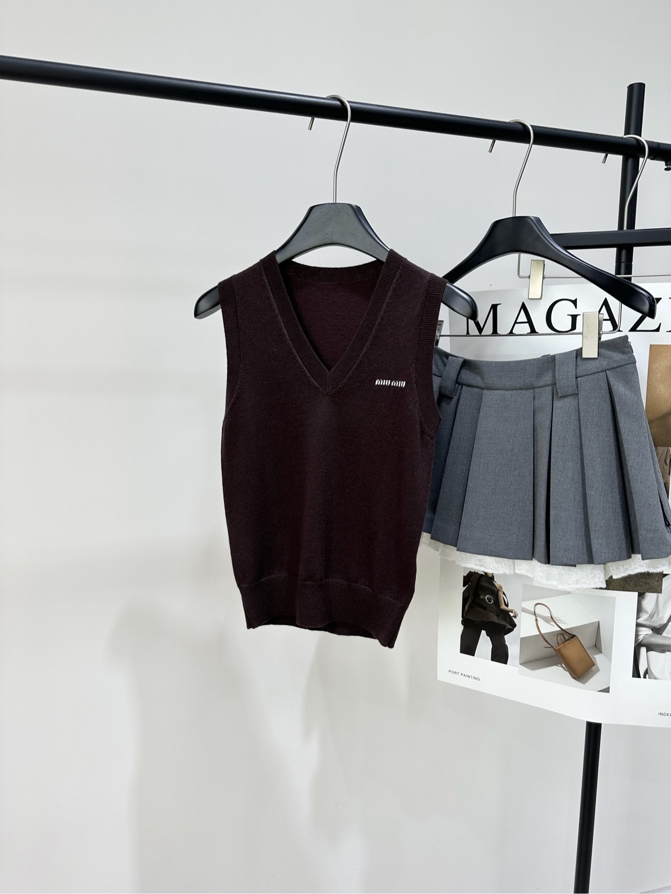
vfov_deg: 71.6
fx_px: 620
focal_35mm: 24
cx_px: 336
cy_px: 447
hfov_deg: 56.8
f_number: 1.78
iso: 64
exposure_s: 1/196
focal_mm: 6.86
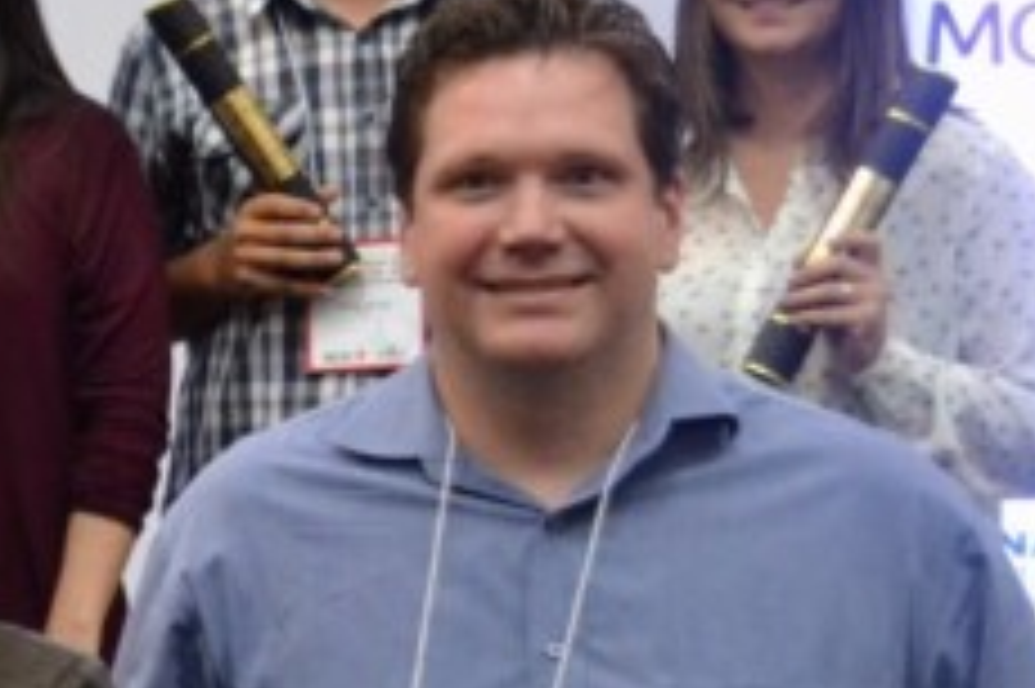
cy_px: 468
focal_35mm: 160
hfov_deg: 11.6
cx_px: -1012
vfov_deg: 8.6
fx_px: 4597
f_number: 4
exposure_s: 1/60
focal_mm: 24
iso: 2200
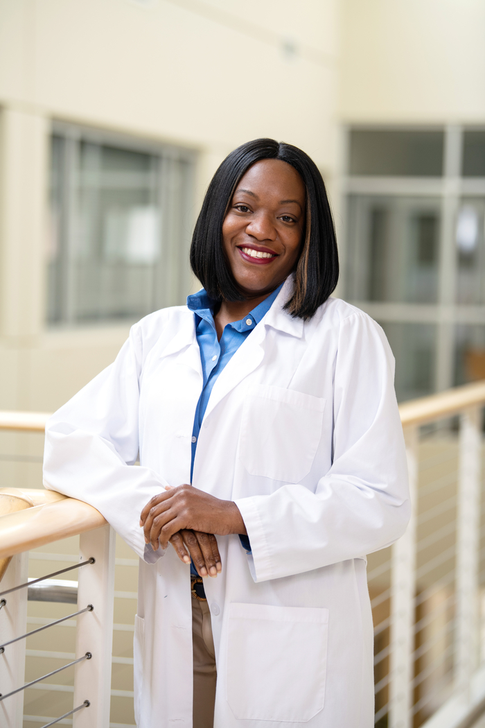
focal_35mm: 110
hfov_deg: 12.5
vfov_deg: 18.6
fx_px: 2223
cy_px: 364
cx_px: 242
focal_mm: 110
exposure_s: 1/100
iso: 200
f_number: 2.8
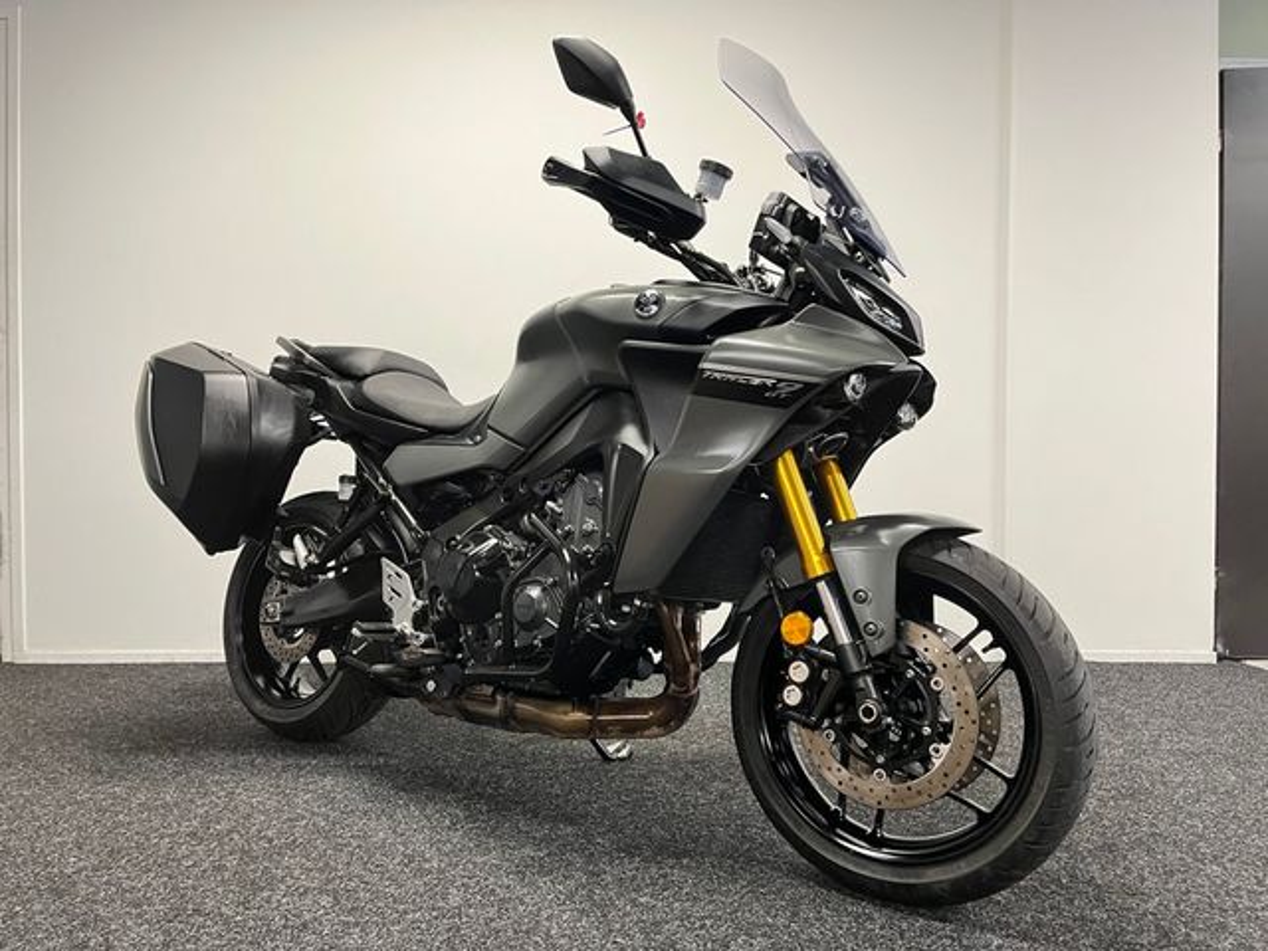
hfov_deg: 67.3
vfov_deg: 53.1
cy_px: 476
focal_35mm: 26
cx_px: 634
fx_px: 952
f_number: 1.6
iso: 250
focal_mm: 5.1
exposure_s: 1/50
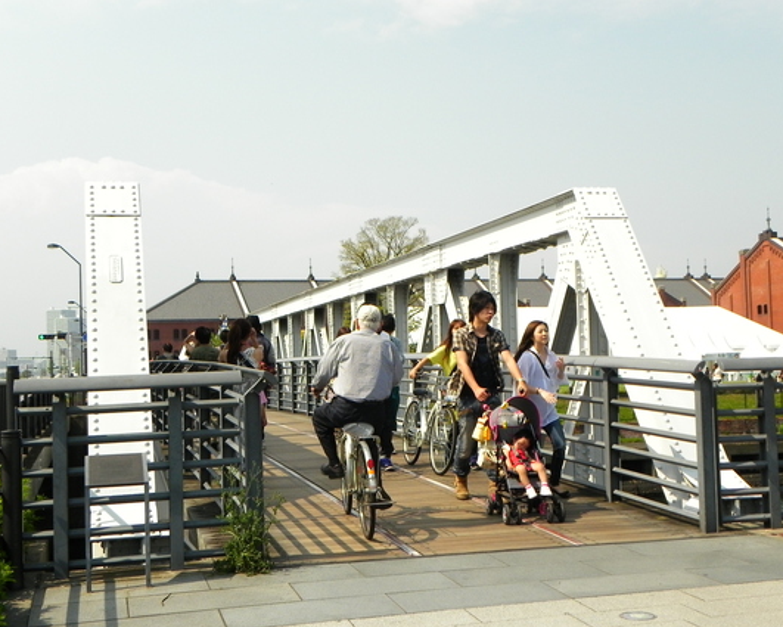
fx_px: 1136
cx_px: 363
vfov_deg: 30.8
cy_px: 316
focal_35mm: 49
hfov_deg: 38.0
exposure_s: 1/2000
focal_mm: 8.2
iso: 160
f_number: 3.5
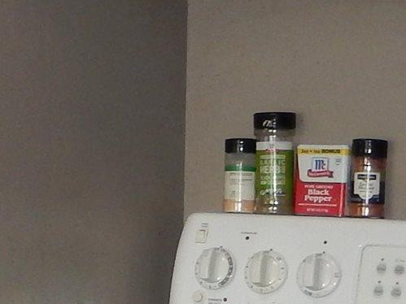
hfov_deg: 11.8
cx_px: -325
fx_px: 1806
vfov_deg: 9.6
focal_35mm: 154
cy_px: 180
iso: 200
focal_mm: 4.5
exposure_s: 1/30
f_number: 3.4
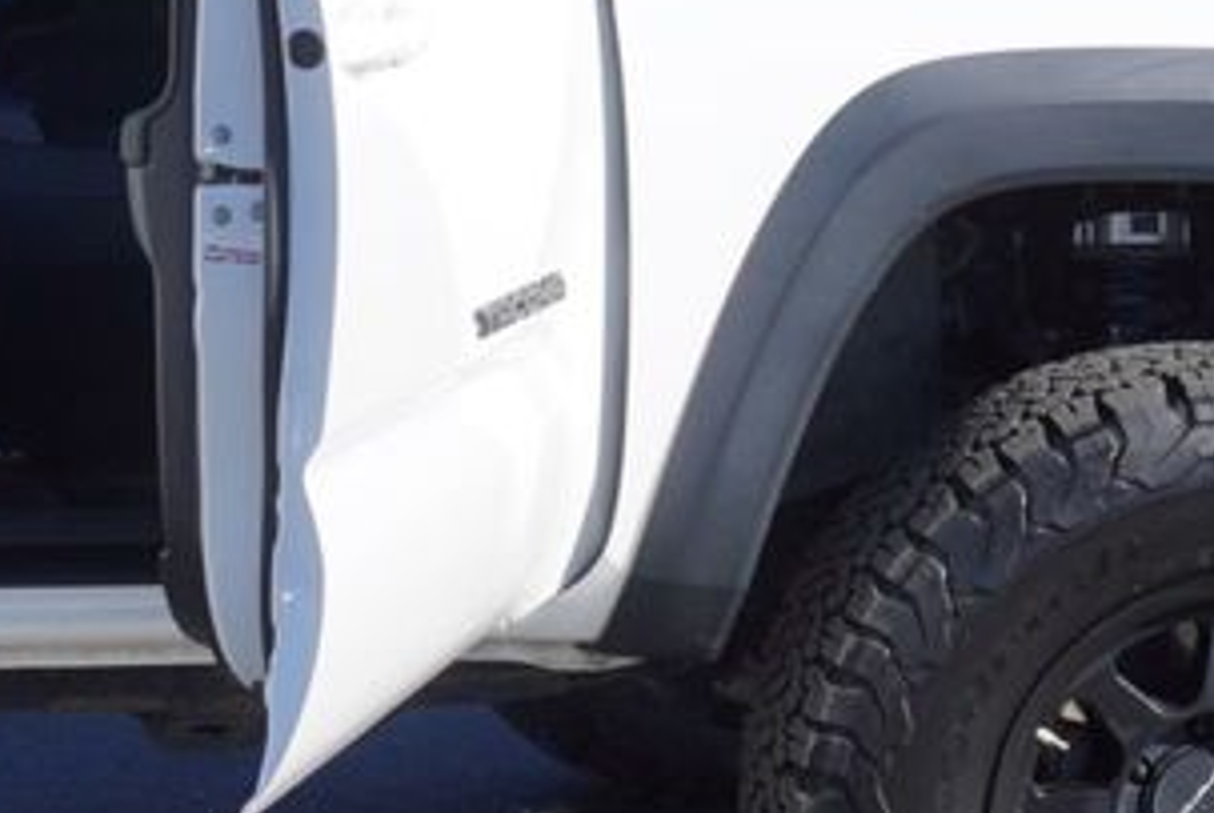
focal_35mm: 162
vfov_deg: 8.5
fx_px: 5471
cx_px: 12
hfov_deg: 12.5
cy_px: 160
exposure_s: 1/200
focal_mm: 32
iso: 100
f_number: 9
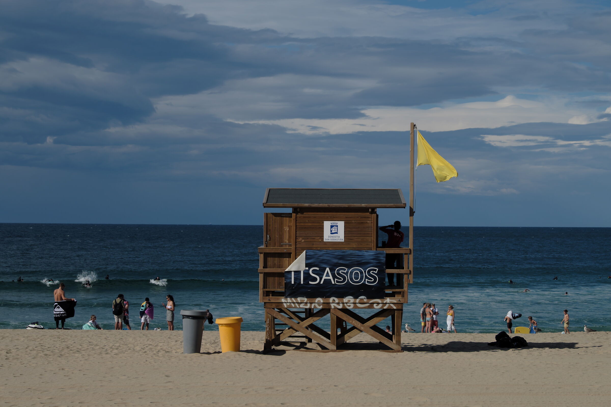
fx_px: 1409
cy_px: 204
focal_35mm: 83
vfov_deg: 16.5
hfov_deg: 24.5
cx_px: 306
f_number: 8
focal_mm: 55
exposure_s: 1/1500
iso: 200
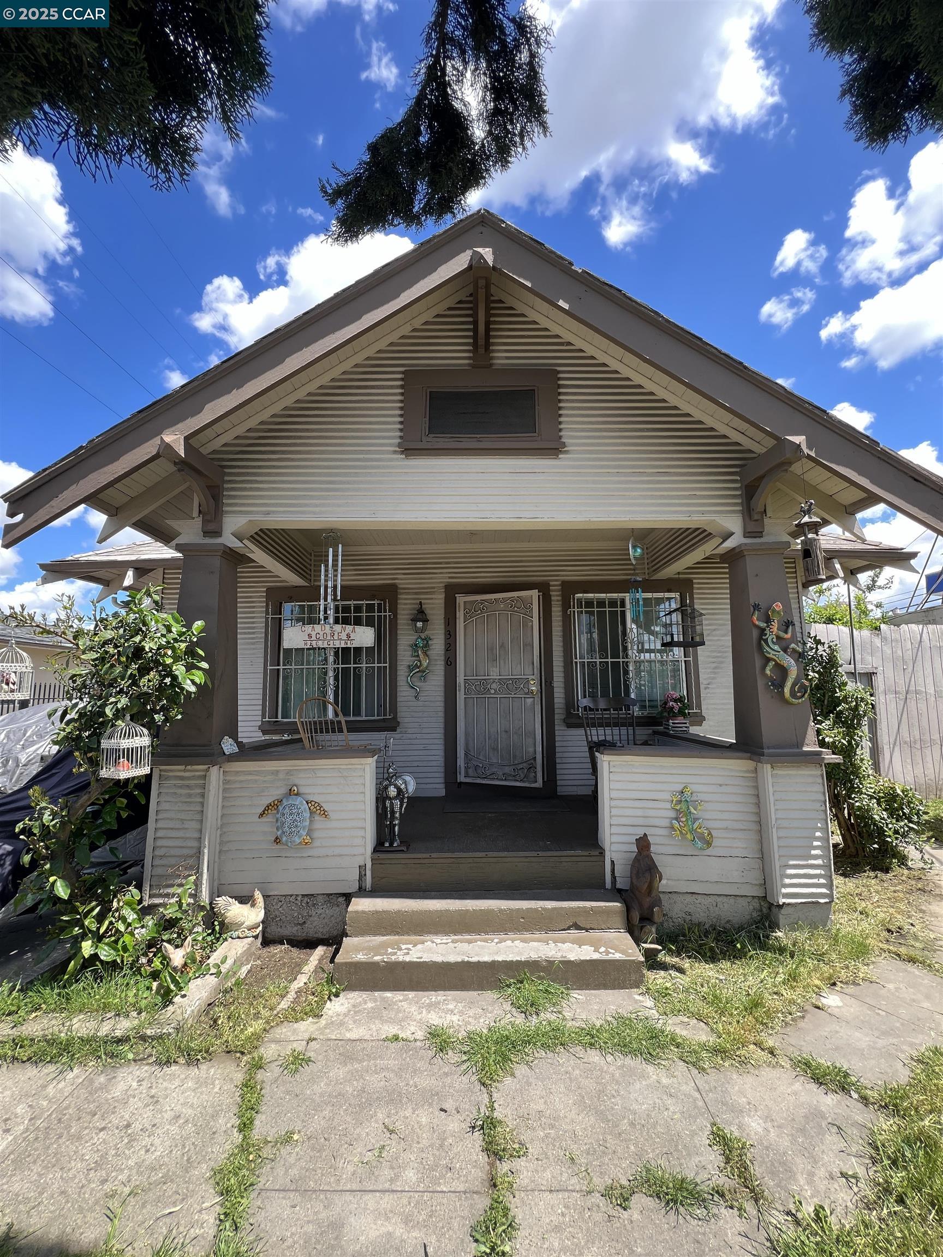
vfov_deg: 106.2
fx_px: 472
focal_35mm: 13
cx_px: 472
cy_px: 628
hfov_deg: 89.9
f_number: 1.8
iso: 32
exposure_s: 1/261
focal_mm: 1.57
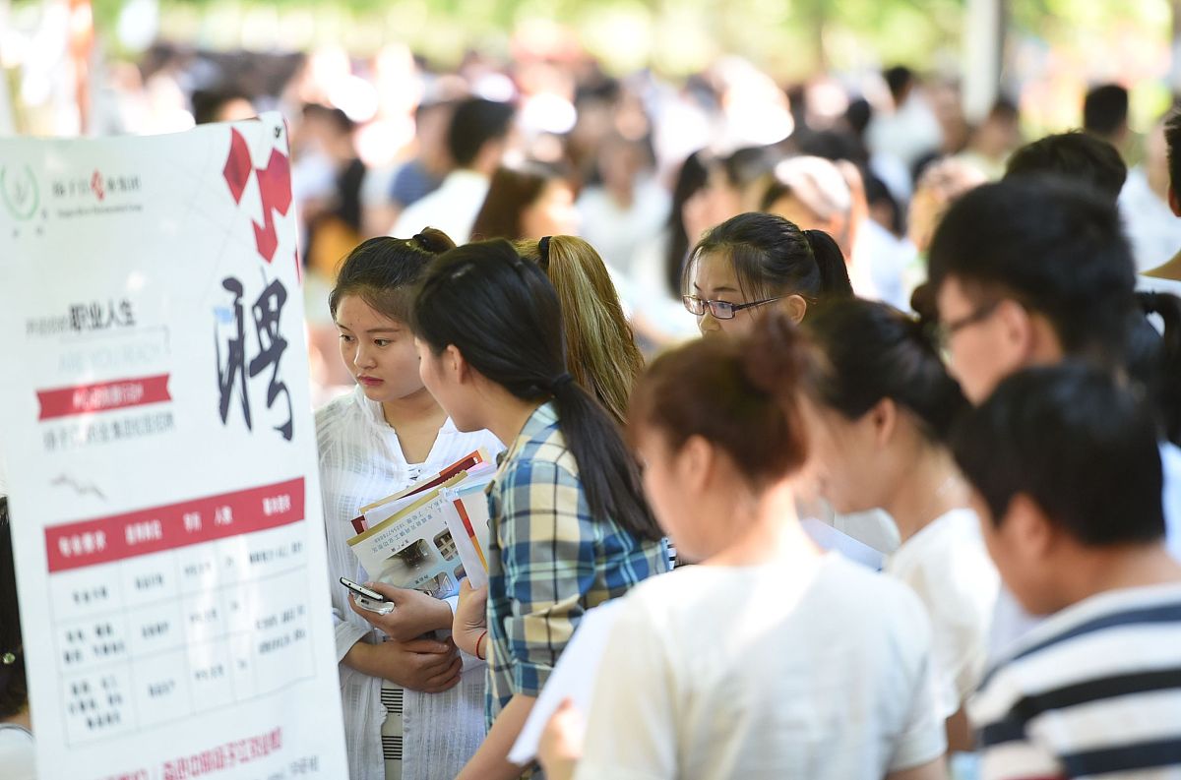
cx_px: 590
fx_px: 6379
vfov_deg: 7.0
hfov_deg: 10.6
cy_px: 390
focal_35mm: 195
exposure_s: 1/800
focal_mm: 195
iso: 2200
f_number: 2.8
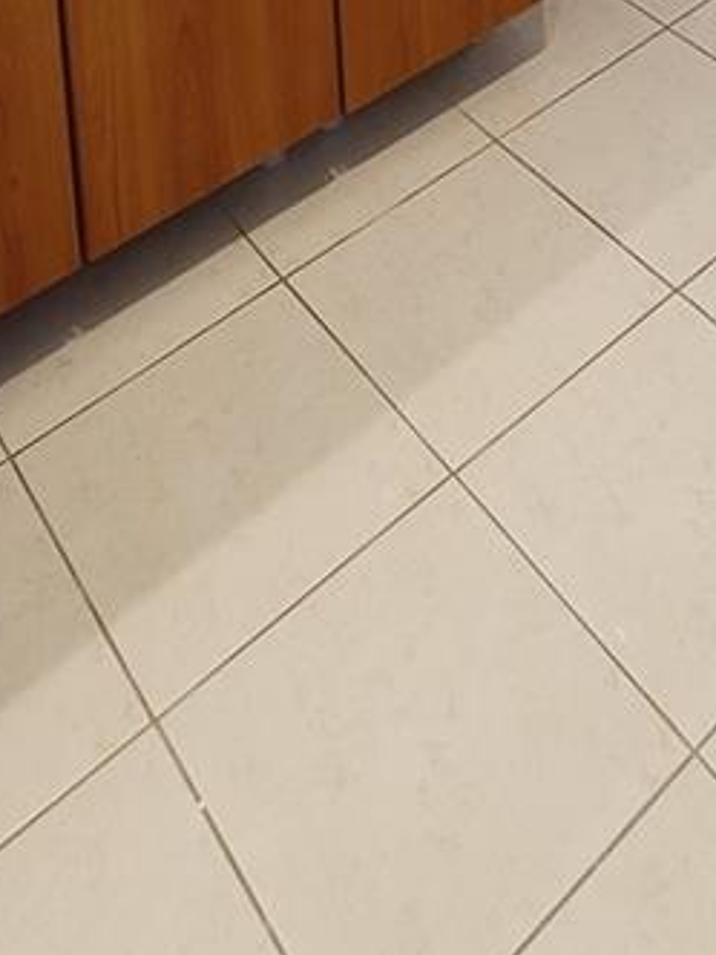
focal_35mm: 47
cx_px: 515
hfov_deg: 30.5
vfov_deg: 23.3
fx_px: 1296
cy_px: -713
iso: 100
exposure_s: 1/60
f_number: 2.2
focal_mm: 2.2
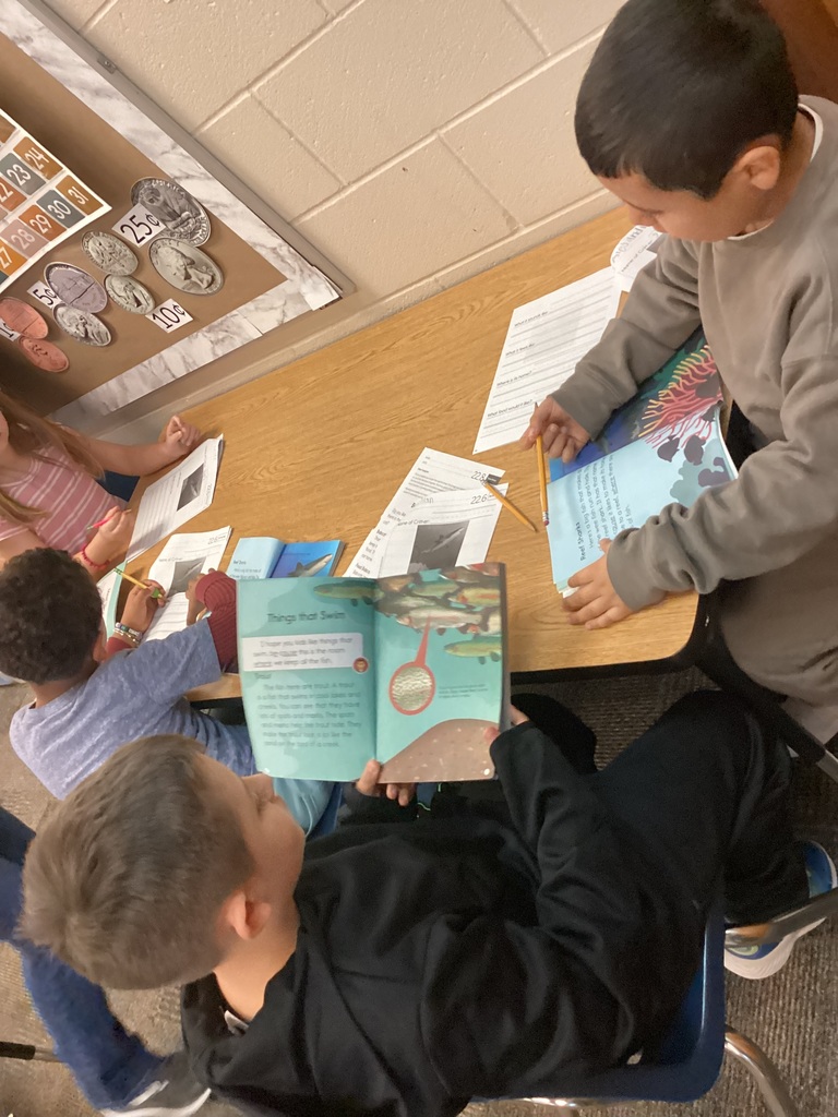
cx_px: 419
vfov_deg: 58.4
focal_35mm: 31
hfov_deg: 45.4
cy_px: 558
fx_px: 1001
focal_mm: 3.3
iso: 320
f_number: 2.4
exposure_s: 1/60
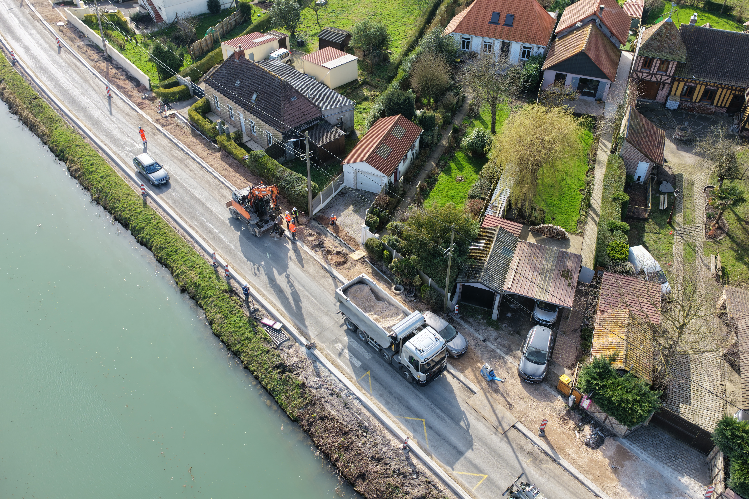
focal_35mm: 28
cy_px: 250
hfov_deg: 65.5
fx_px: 583
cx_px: 374
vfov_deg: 46.4
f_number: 2.8
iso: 100
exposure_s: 1/400
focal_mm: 14.45
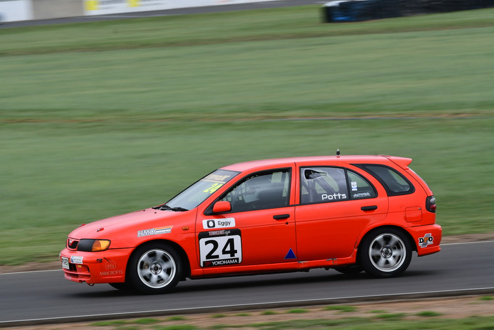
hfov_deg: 6.9
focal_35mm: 300
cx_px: 247
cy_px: 165
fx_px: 4118
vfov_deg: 4.6
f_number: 10
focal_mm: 200
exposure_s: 1/250
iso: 320
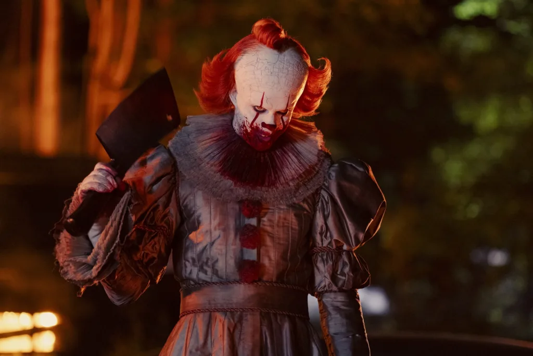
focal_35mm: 135
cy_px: 178
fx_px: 1999
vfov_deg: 10.2
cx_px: 266
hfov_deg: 15.2
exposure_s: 1/60
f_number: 2
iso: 5000
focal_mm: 90
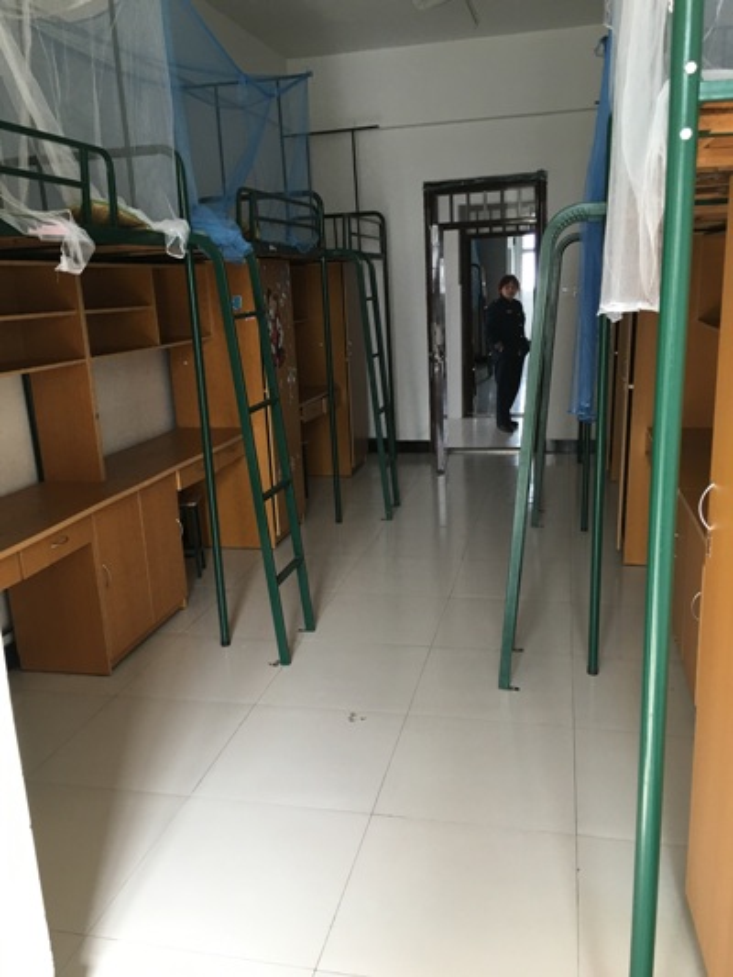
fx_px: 818
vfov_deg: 61.6
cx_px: 366
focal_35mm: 29
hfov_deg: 48.2
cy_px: 488
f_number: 2.2
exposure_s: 1/33
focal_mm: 4.15
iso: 50
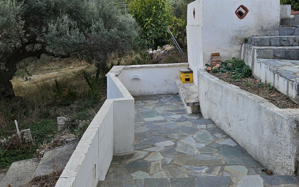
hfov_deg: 56.0
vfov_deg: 36.5
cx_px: 188
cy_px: 49
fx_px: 277
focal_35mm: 34
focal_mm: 5.4
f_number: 1.8
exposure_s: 1/577
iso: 25
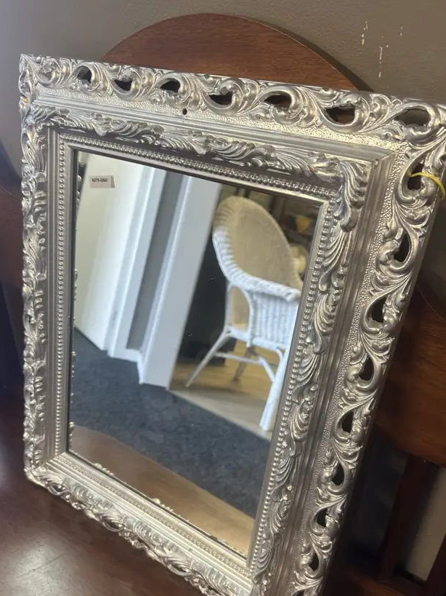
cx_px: 217
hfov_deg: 46.8
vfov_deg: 59.6
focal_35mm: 30
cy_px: 349
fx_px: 516
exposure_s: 1/50
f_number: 1.78
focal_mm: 6.86
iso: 125
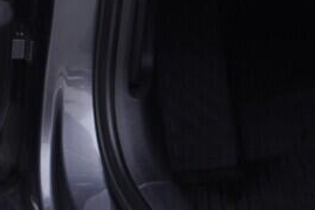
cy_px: -81
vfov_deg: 7.0
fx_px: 1688
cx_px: -335
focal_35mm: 193
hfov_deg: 9.8
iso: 125
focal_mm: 24
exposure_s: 1/60
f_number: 3.5
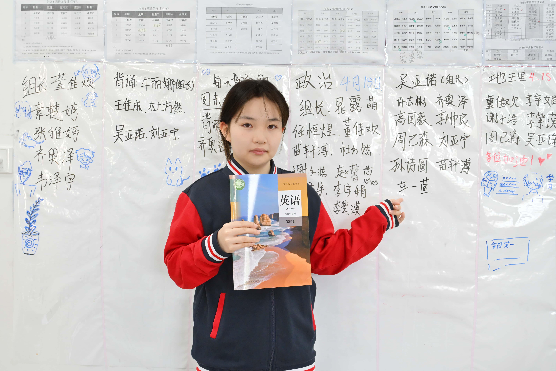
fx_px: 664
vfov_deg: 31.2
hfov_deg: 45.4
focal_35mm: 43
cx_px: 278
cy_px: 186
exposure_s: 1/160
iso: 3200
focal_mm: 43
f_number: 6.3
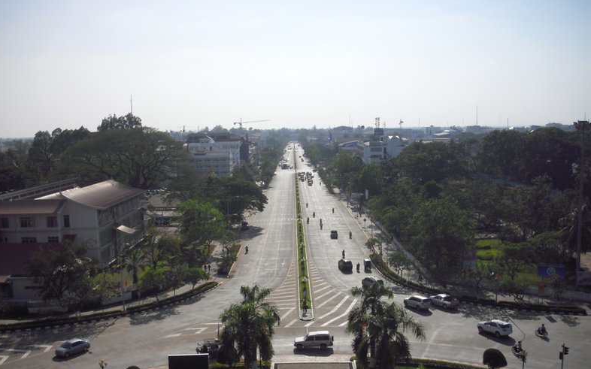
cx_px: 292
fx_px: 660
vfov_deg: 31.1
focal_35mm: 41
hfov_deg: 48.2
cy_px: 223
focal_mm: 6.2
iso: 100
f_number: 8
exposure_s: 1/500
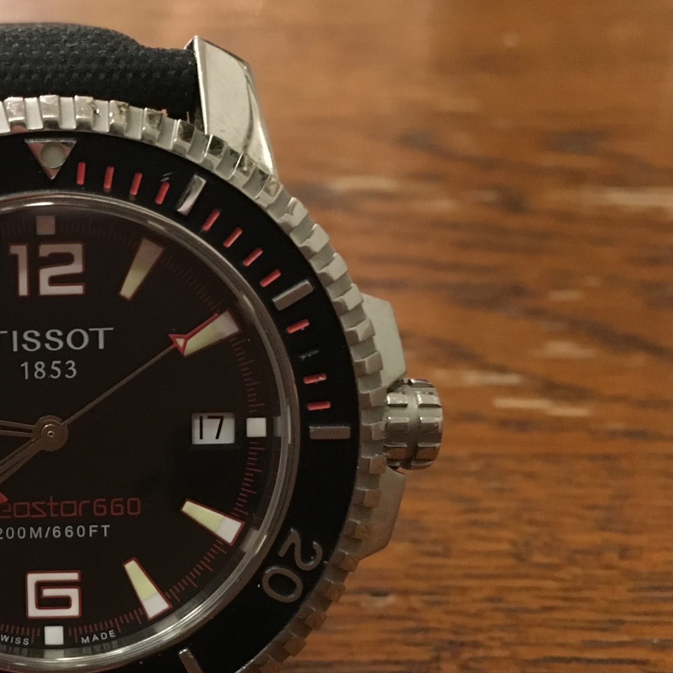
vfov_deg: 29.4
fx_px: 1276
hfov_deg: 27.1
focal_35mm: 58
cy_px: 420
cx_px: -67
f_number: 2.2
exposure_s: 1/15
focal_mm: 4.15
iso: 400
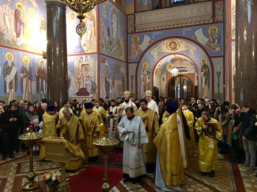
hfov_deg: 61.7
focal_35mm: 29
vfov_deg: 48.2
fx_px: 215
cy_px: 96
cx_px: 128
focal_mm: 4.15
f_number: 2.2
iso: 100
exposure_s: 1/10
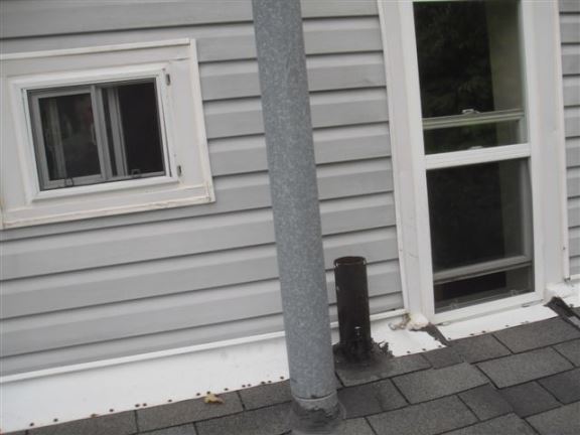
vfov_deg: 37.7
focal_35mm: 38
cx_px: 290
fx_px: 637
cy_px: 218
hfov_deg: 49.0
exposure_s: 1/125
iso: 100
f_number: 6.6
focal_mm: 6.7
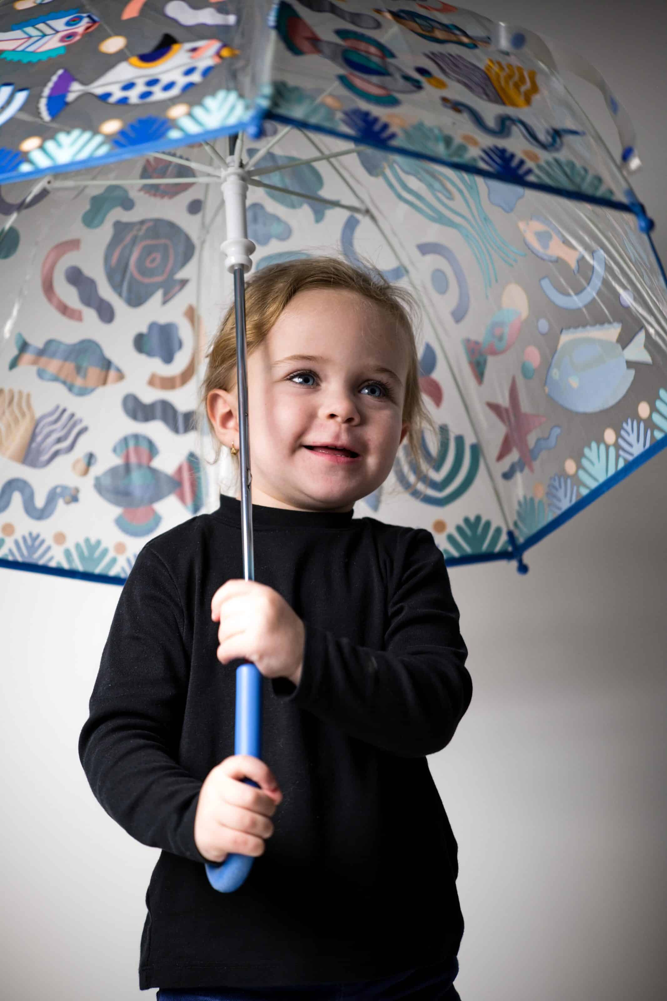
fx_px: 2501
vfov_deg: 22.6
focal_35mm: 90
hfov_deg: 15.2
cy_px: 500
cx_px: 334
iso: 500
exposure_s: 1/125
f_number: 2.8
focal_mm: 90
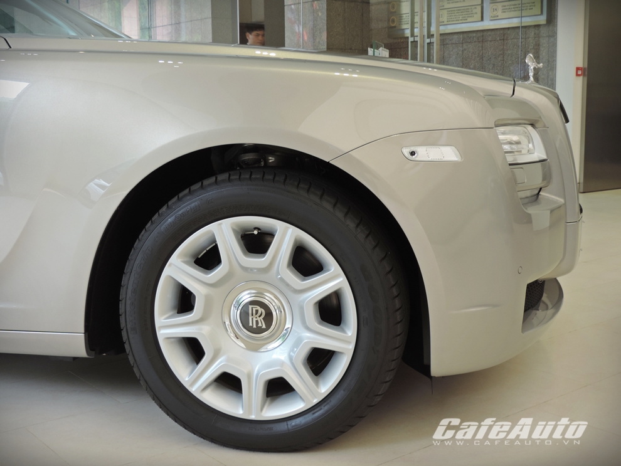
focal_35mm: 47
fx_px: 843
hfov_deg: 40.4
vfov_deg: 30.9
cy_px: 233
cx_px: 310
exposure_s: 1/40
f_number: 3.5
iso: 80
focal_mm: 8.3
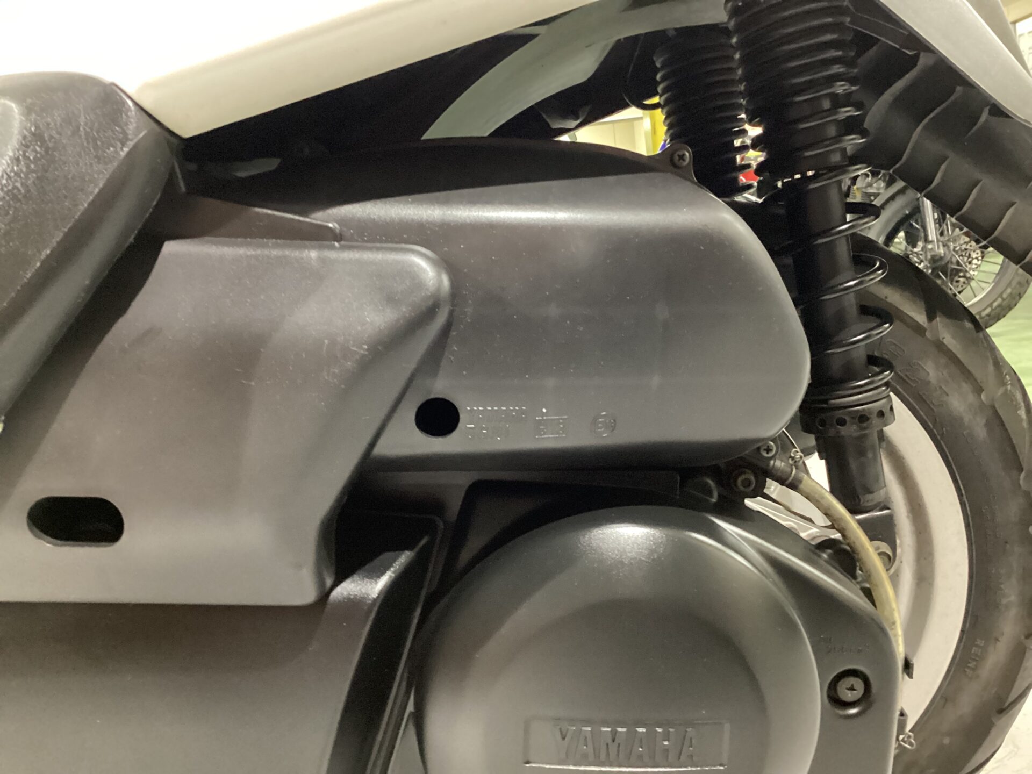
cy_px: 387
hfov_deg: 58.4
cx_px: 516
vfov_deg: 45.4
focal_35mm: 31
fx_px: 924
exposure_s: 1/20
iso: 640
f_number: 2.4
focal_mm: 3.3
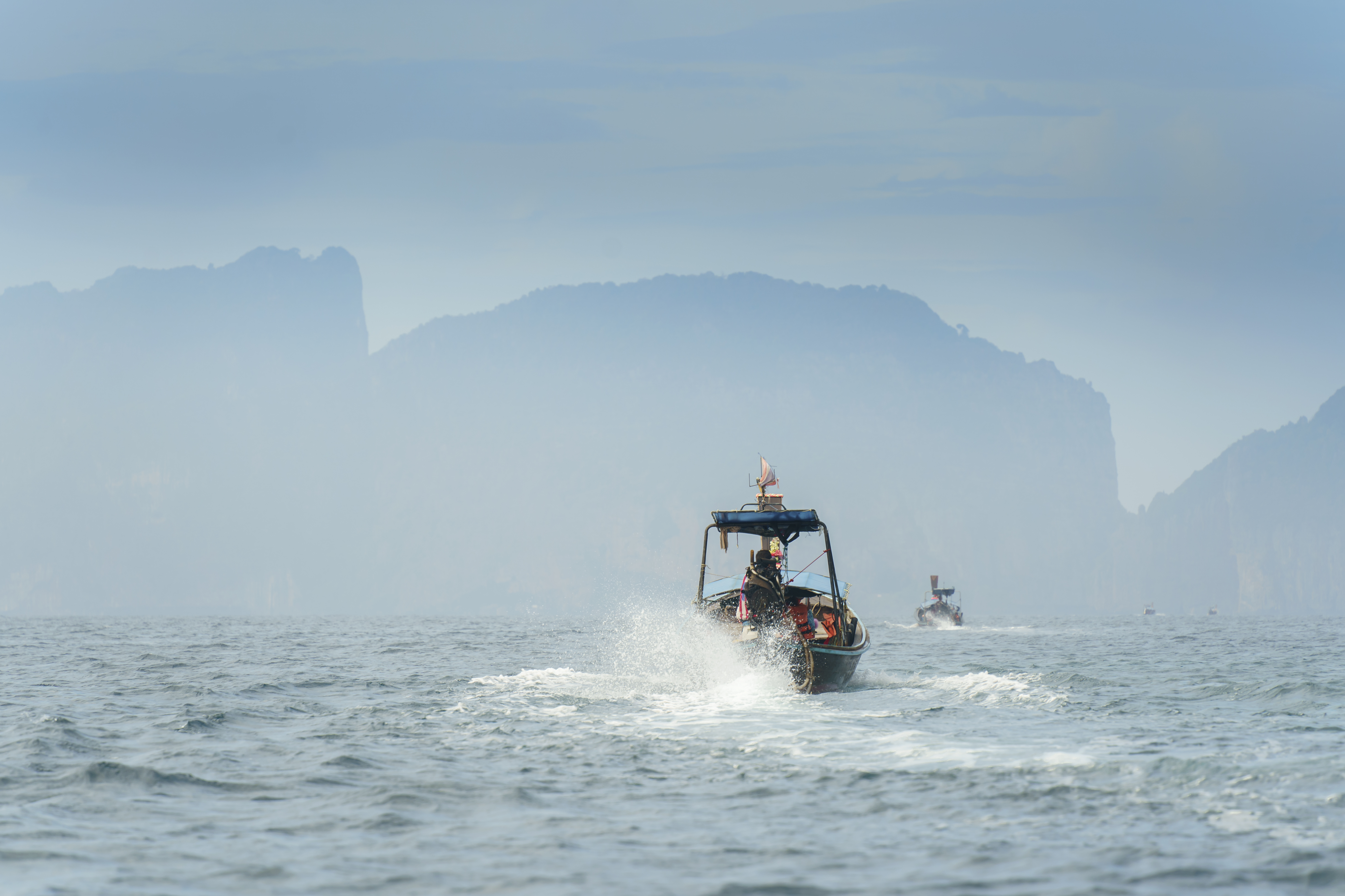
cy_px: 448
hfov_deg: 10.3
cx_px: 672
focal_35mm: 200
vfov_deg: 6.9
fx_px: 7472
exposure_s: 1/250
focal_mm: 200
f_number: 5.6
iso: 320
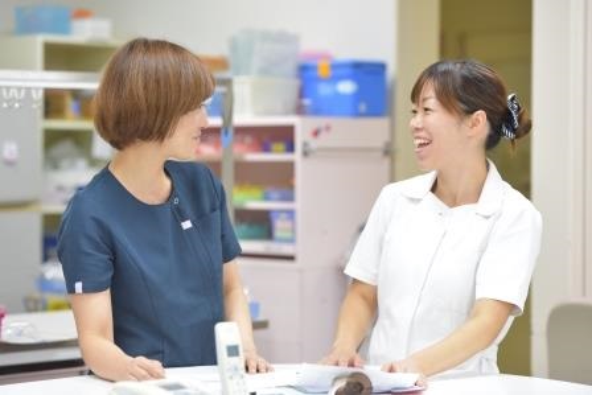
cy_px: 198
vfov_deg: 11.8
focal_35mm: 116
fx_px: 1908
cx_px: 296
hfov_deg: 17.6
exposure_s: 1/125
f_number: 3.5
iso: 1600
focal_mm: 116
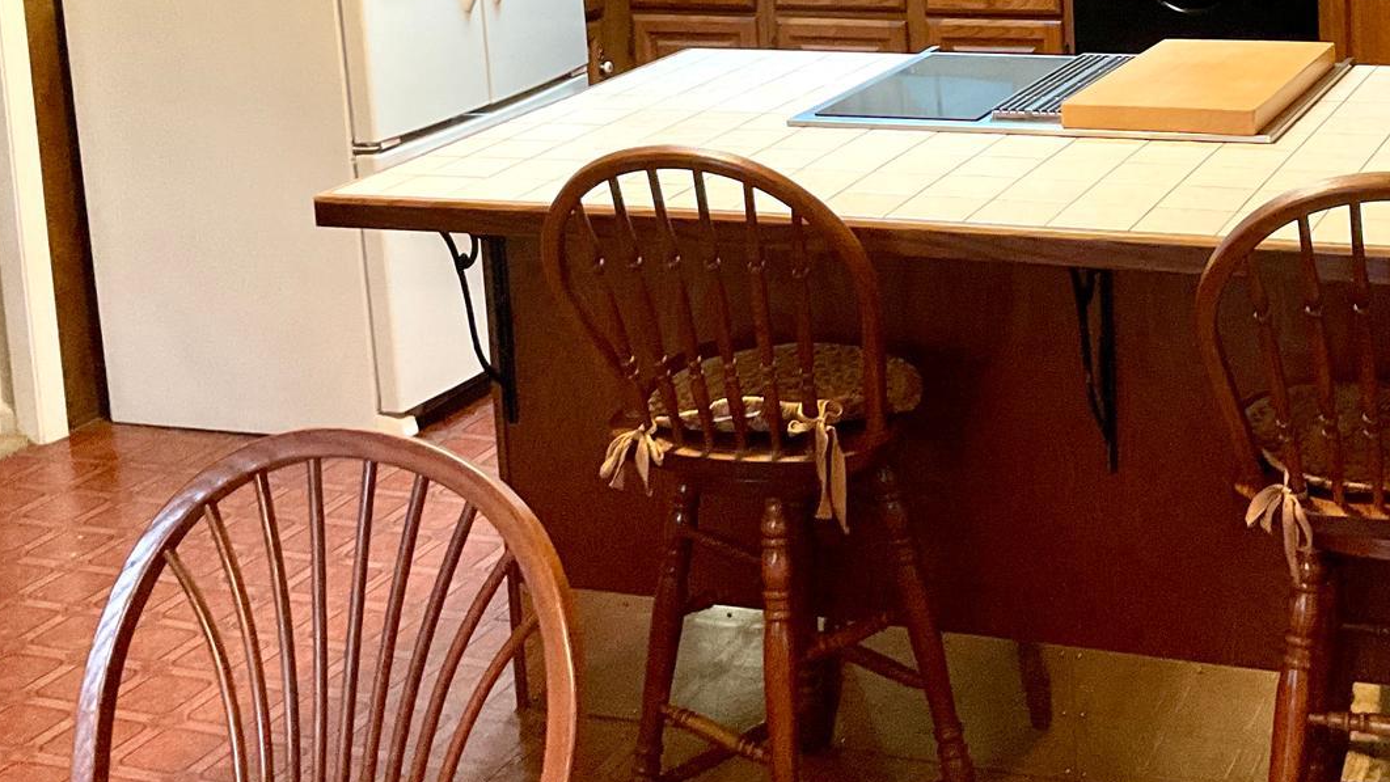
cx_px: 1055
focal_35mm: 61
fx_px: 2248
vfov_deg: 19.0
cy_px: -63
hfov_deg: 33.6
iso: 200
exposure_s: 1/60
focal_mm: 3
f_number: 1.8
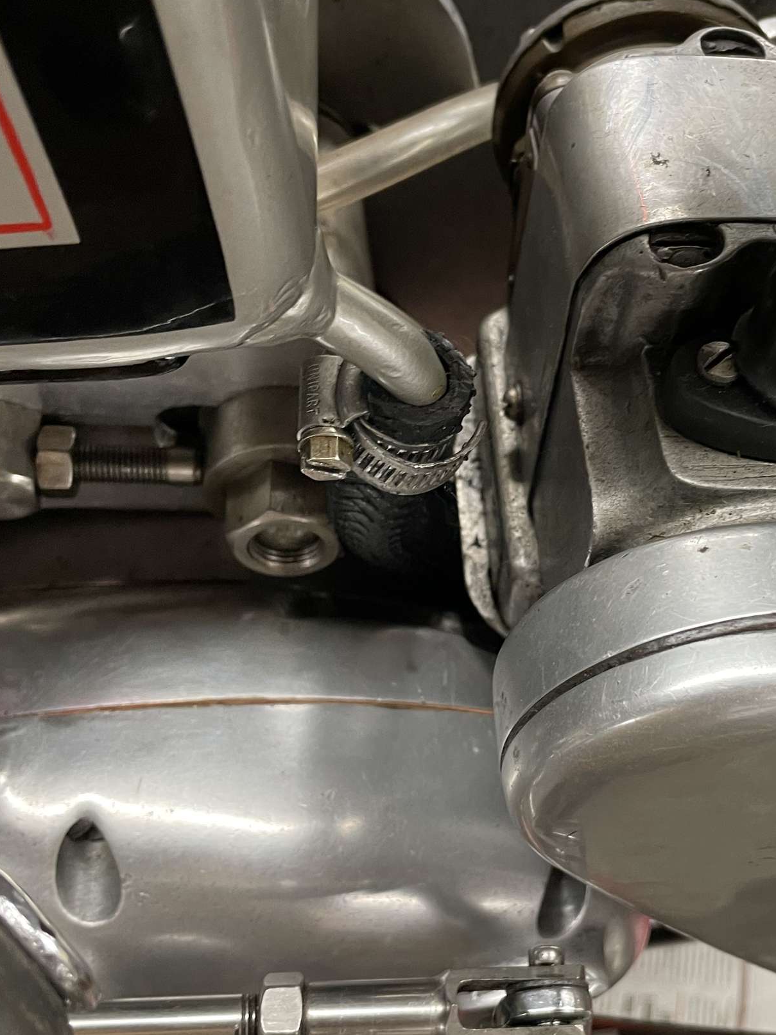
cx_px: 577
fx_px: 1286
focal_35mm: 43
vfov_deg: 43.9
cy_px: 512
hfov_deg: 33.0
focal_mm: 4.2
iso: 160
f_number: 1.6
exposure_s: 1/50
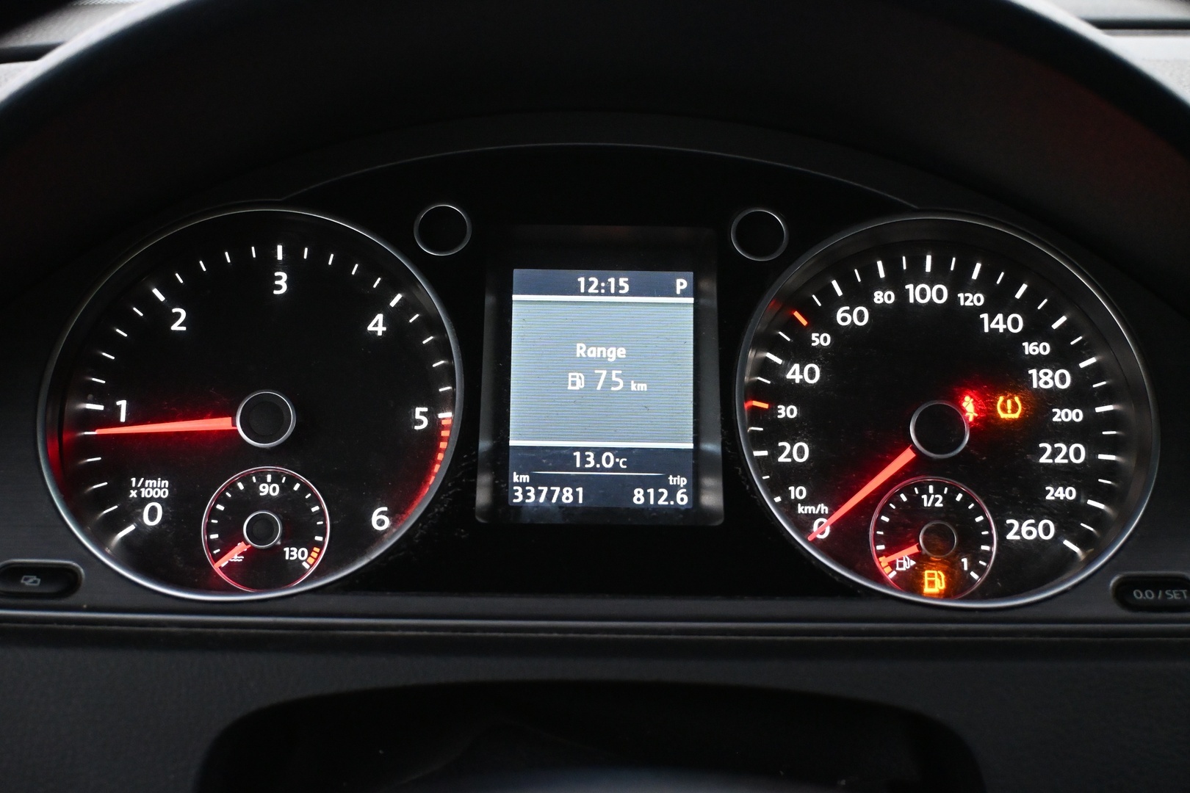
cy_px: 396
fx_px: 1512
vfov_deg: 29.4
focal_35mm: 46
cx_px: 595
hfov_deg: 43.0
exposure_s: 1/50
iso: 5600
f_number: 4.8
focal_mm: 30.5
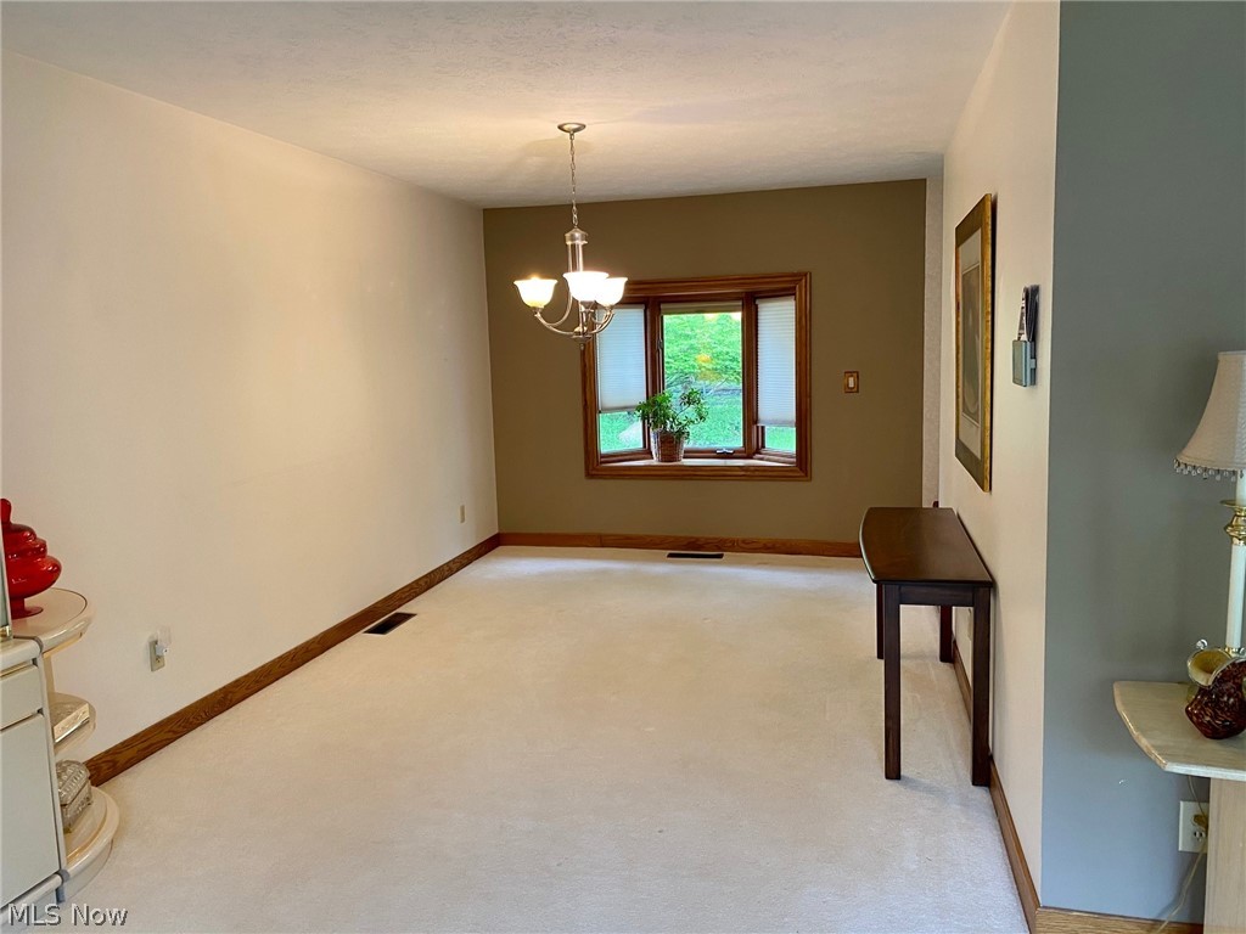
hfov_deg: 67.3
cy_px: 467
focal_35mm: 26
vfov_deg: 53.1
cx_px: 623
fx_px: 936
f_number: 1.8
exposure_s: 1/60
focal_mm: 4.25
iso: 160
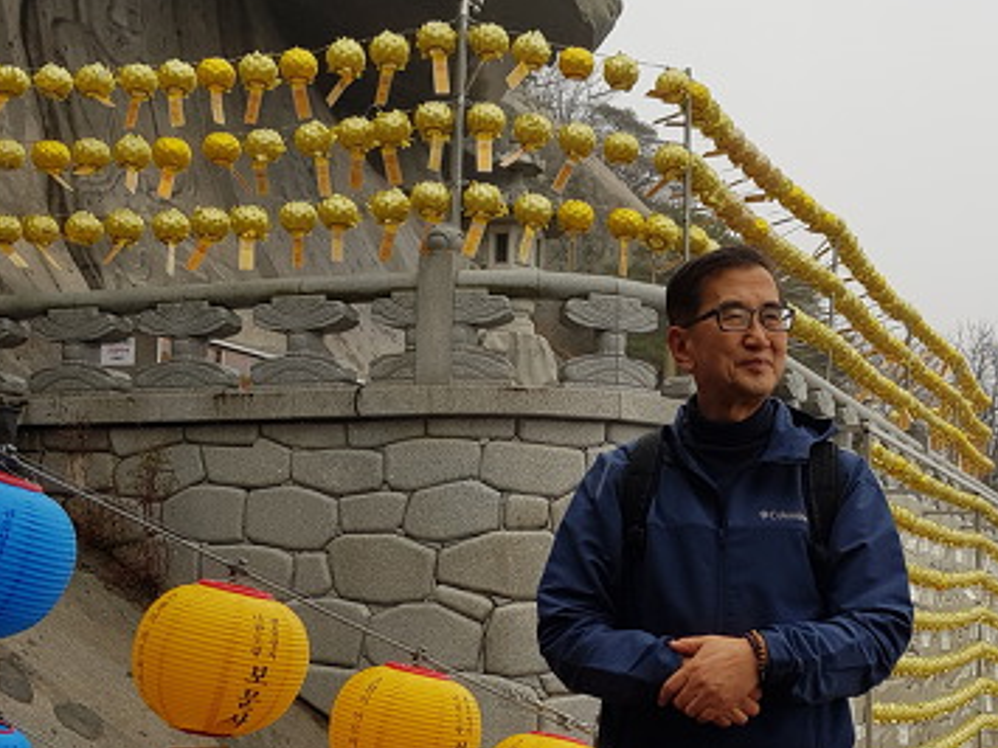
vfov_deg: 26.0
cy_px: 468
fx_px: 1614
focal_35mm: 56
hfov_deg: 34.0
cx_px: 678
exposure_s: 1/120
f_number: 1.7
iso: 50
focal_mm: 4.3
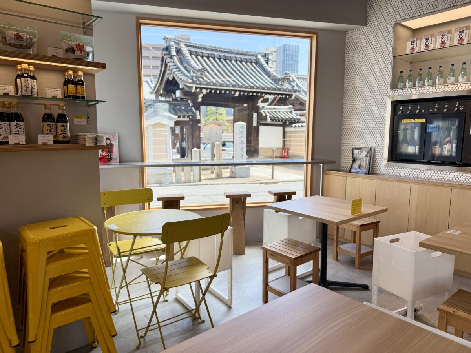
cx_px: 236
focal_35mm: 24
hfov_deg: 71.6
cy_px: 176
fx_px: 327
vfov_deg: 56.8
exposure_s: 1/858
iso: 80
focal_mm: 6.76
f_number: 1.78
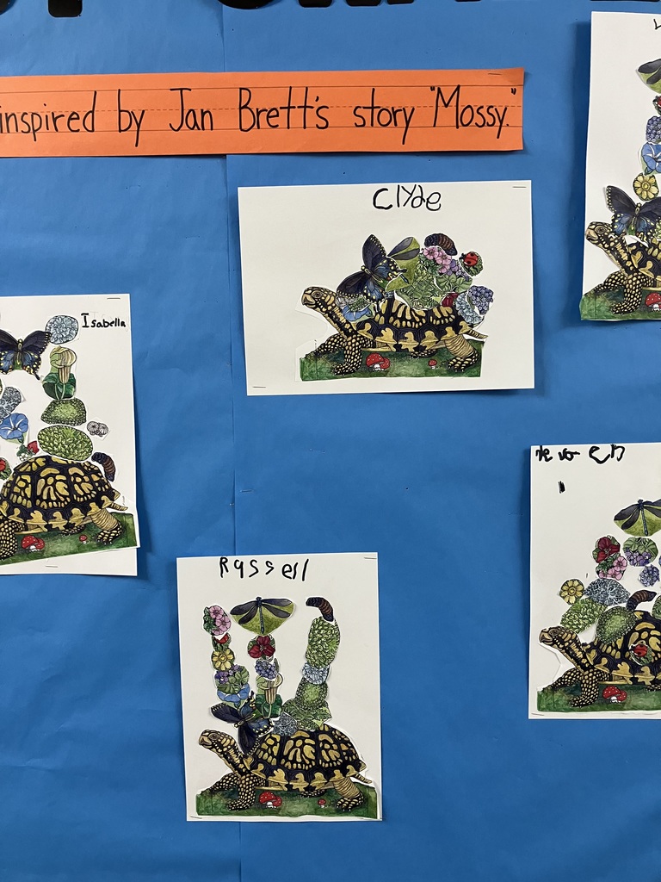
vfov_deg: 63.4
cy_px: 441
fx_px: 713
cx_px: 330
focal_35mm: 28
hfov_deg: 49.7
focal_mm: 3.99
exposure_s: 1/59
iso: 100
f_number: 1.8
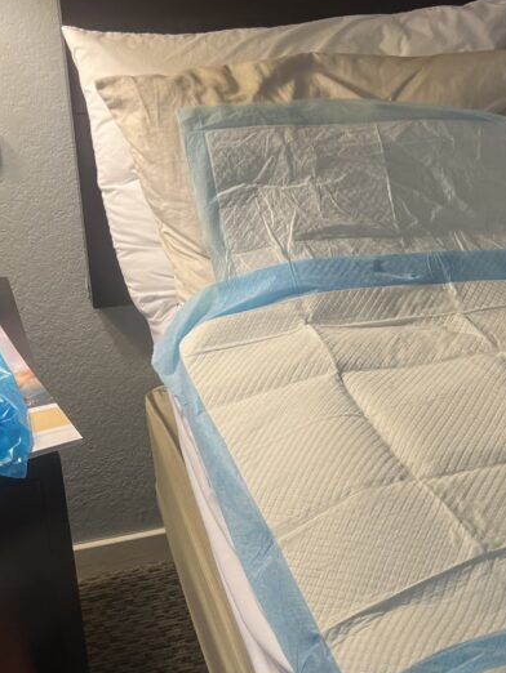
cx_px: 329
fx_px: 993
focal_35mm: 51
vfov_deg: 36.9
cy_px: 477
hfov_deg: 28.4
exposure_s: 1/60
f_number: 1.6
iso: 80
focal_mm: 5.1
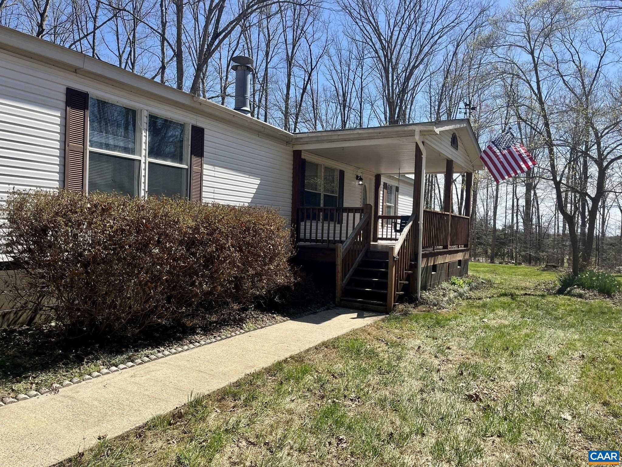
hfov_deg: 67.3
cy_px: 234
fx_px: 467
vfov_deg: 53.1
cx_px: 311
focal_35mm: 26
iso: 50
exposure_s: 1/2513
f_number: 1.6
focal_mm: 5.1
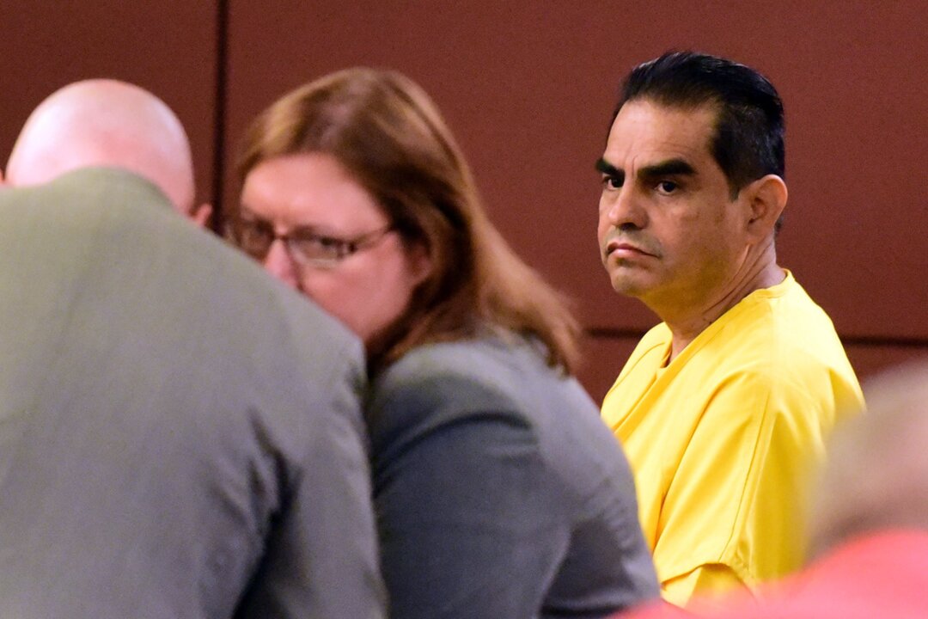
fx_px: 5155
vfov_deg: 6.9
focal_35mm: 200
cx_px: 464
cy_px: 310
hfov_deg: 10.3
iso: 12800
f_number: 2.8
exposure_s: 1/500
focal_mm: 200
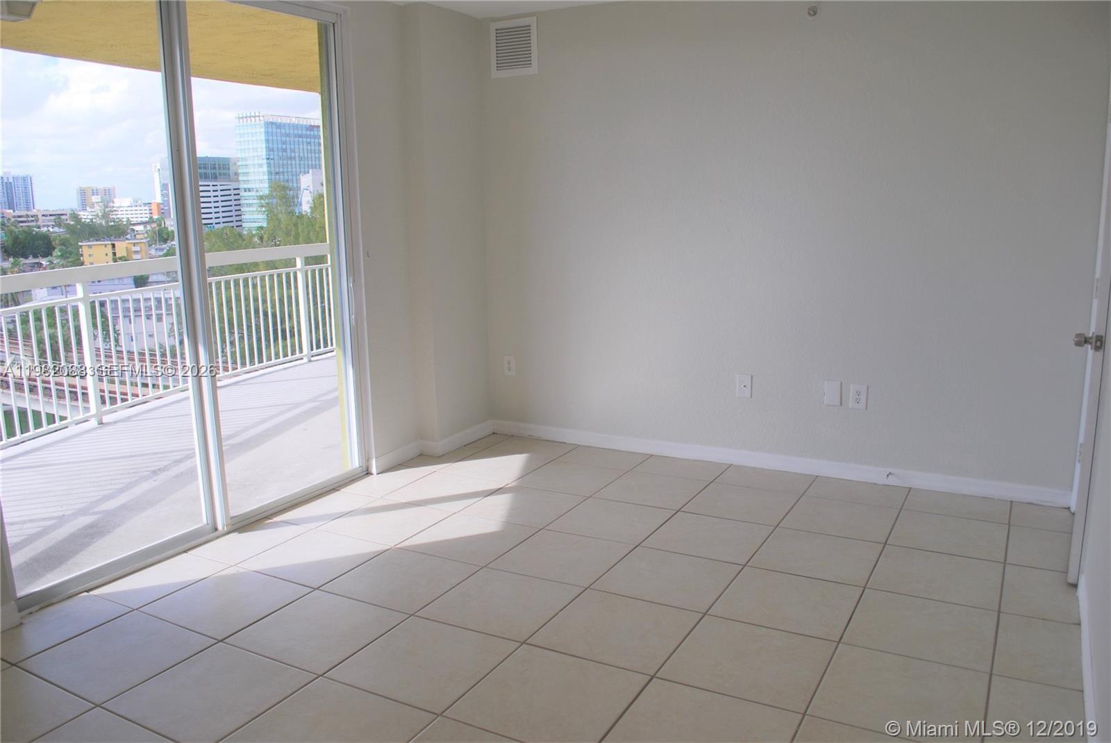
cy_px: 372
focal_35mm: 27
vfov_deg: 48.0
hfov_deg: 67.3
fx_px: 834
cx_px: 556
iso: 100
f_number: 6.3
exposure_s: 1/160
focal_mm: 18
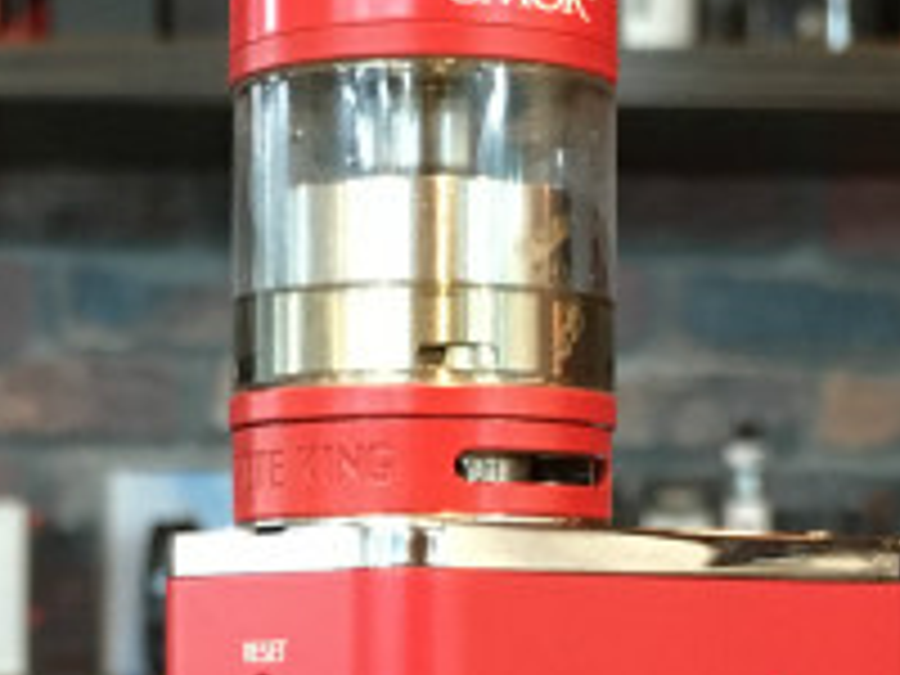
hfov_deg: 17.0
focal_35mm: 116
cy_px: 724
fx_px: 3016
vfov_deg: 12.6
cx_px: 369
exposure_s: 1/17
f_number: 2.2
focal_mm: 4.15
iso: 400
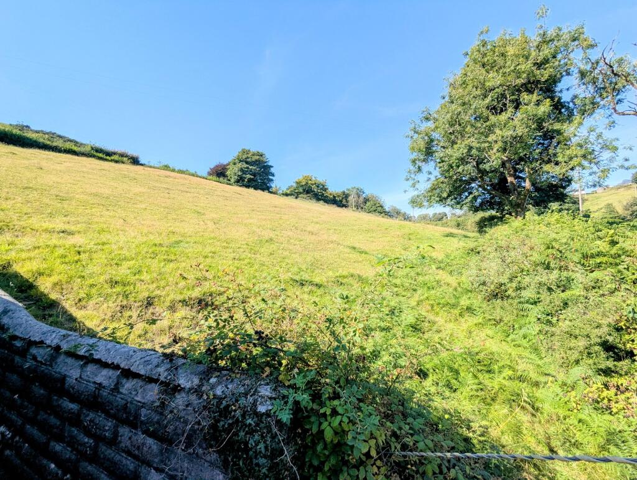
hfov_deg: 94.4
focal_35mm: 16
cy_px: 240
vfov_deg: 78.2
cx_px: 318
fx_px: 295
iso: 49
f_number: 2.2
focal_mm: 2.35
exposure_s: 1/939
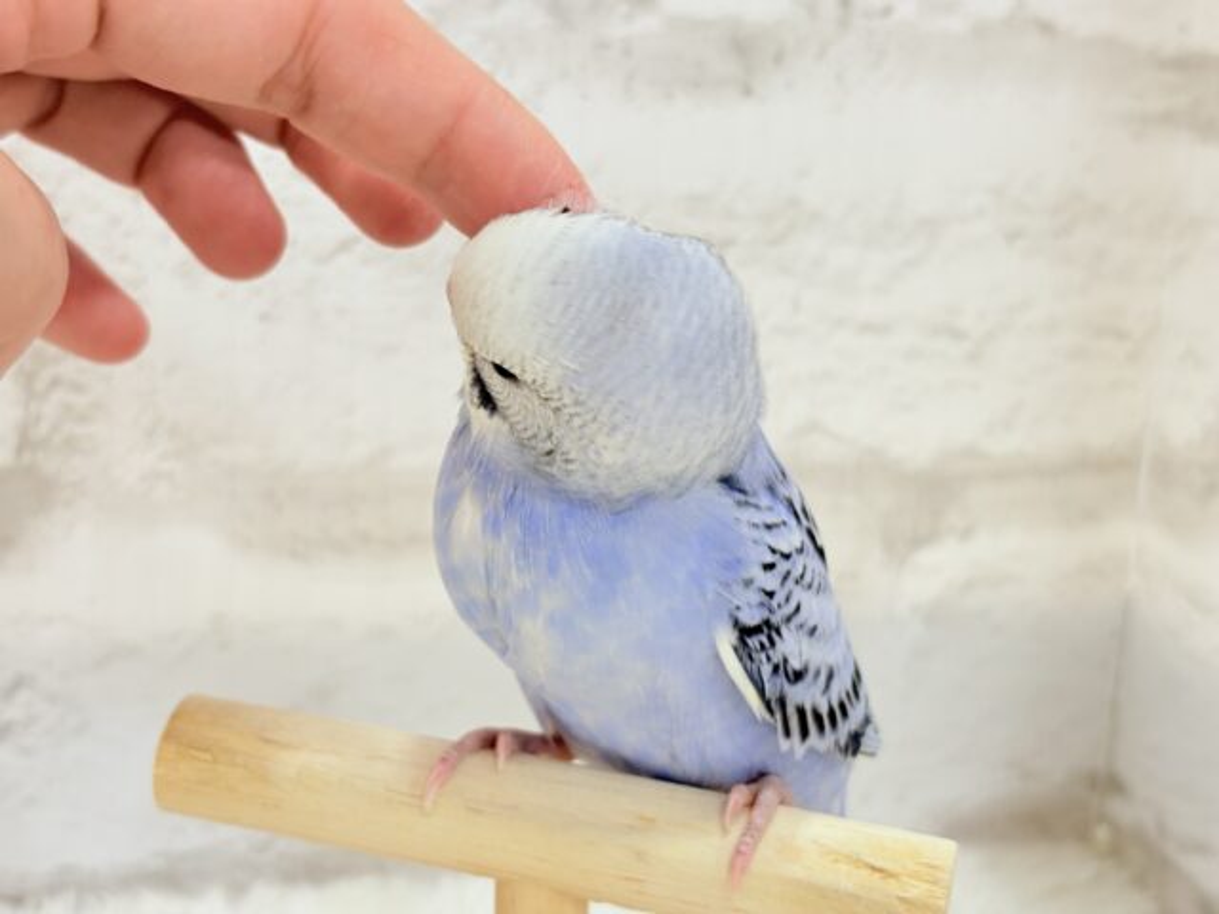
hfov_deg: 36.8
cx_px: 610
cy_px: 457
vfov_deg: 28.0
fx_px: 1831
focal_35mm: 52
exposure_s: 1/50
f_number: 1.6
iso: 64
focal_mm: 5.96
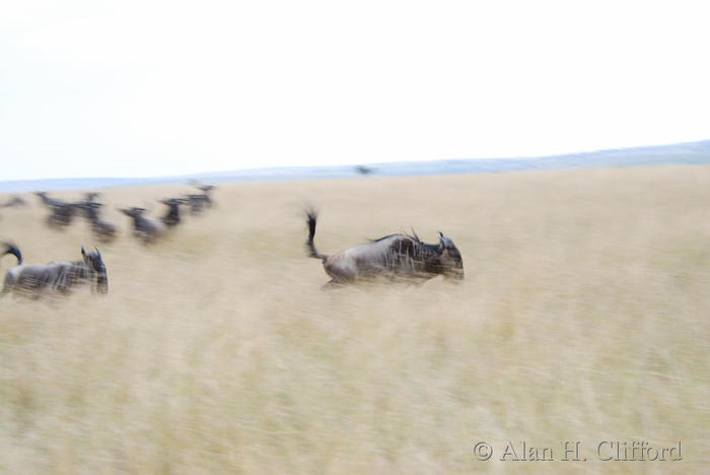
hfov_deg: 16.1
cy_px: 238
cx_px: 355
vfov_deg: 10.8
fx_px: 2517
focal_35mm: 128
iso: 100
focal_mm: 85
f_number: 4.8
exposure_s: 1/50
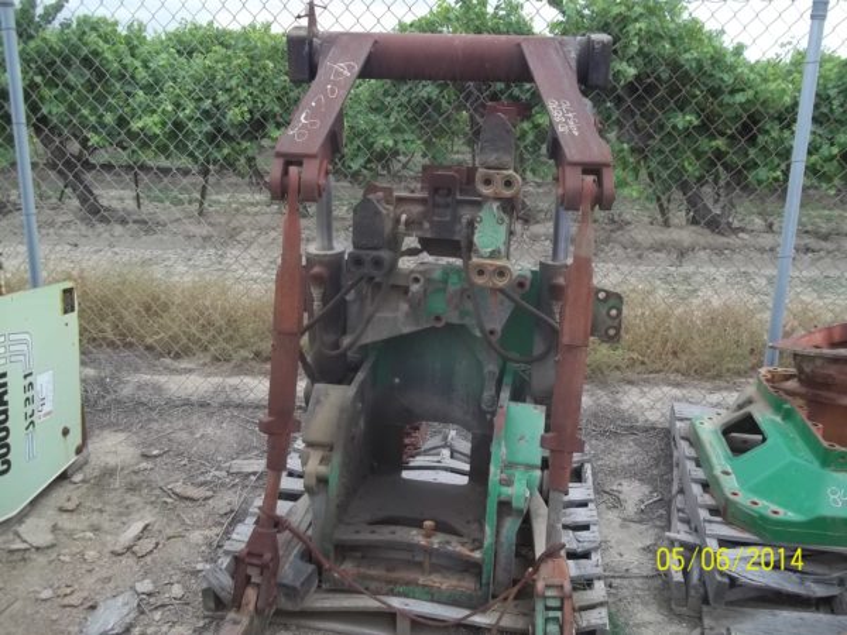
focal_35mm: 32
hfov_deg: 56.8
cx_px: 424
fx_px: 783
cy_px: 318
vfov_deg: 44.2
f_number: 2.9
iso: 64
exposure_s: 1/320
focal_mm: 5.7
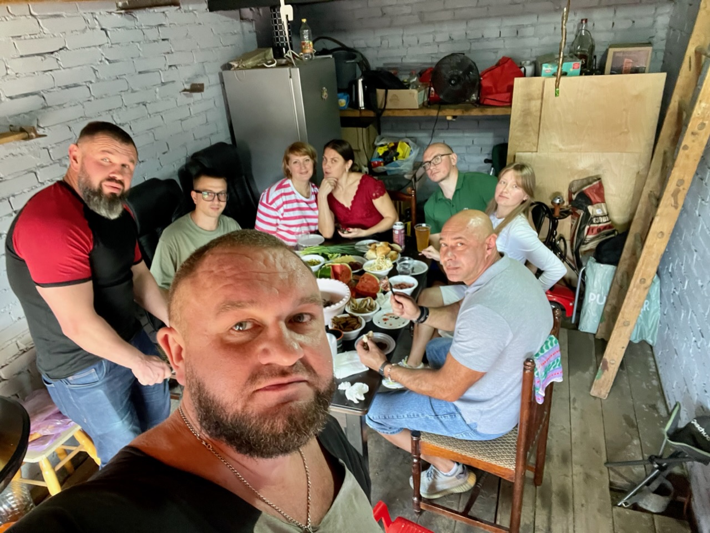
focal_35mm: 23
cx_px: 355
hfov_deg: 73.9
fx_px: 472
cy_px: 266
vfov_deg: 58.9
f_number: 2.2
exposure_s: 1/40
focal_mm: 2.71
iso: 400
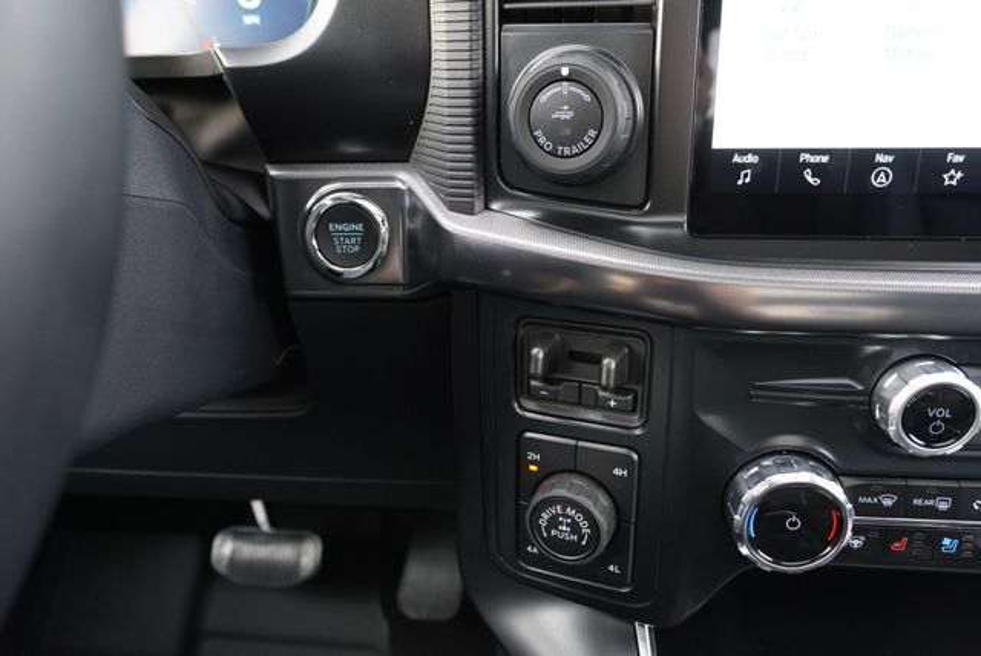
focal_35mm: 26
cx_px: 490
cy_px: 328
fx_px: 695
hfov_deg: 70.4
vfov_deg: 50.5
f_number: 4
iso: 1000
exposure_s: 1/60
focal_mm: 17
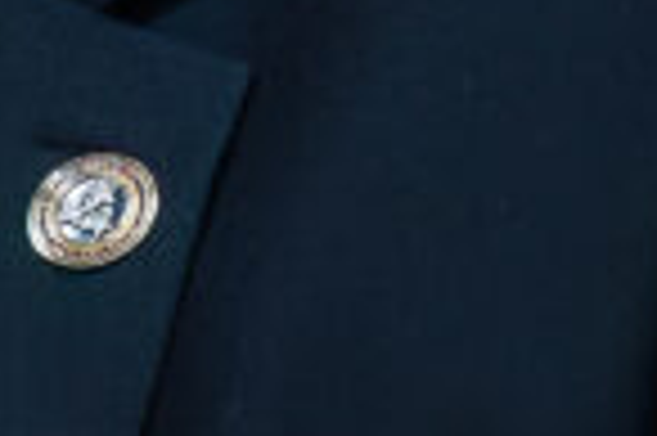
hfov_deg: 1.1
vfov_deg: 0.7
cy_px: -214
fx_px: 33852
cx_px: -1120
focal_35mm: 1857
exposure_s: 1/500
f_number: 5
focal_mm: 176
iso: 3200
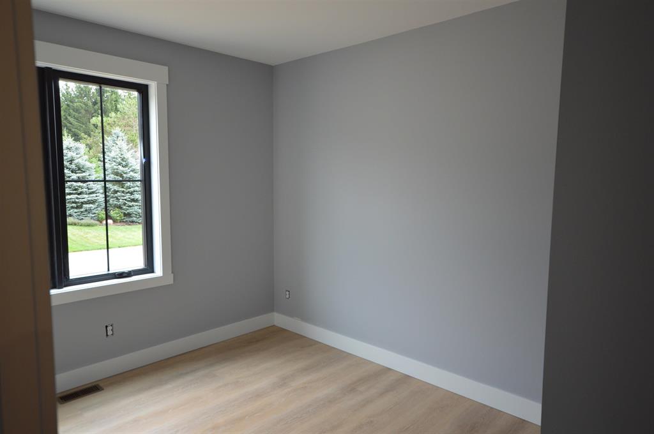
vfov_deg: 53.0
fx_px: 435
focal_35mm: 24
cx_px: 327
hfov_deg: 73.8
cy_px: 217
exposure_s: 1/60
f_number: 5
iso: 400
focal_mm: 16
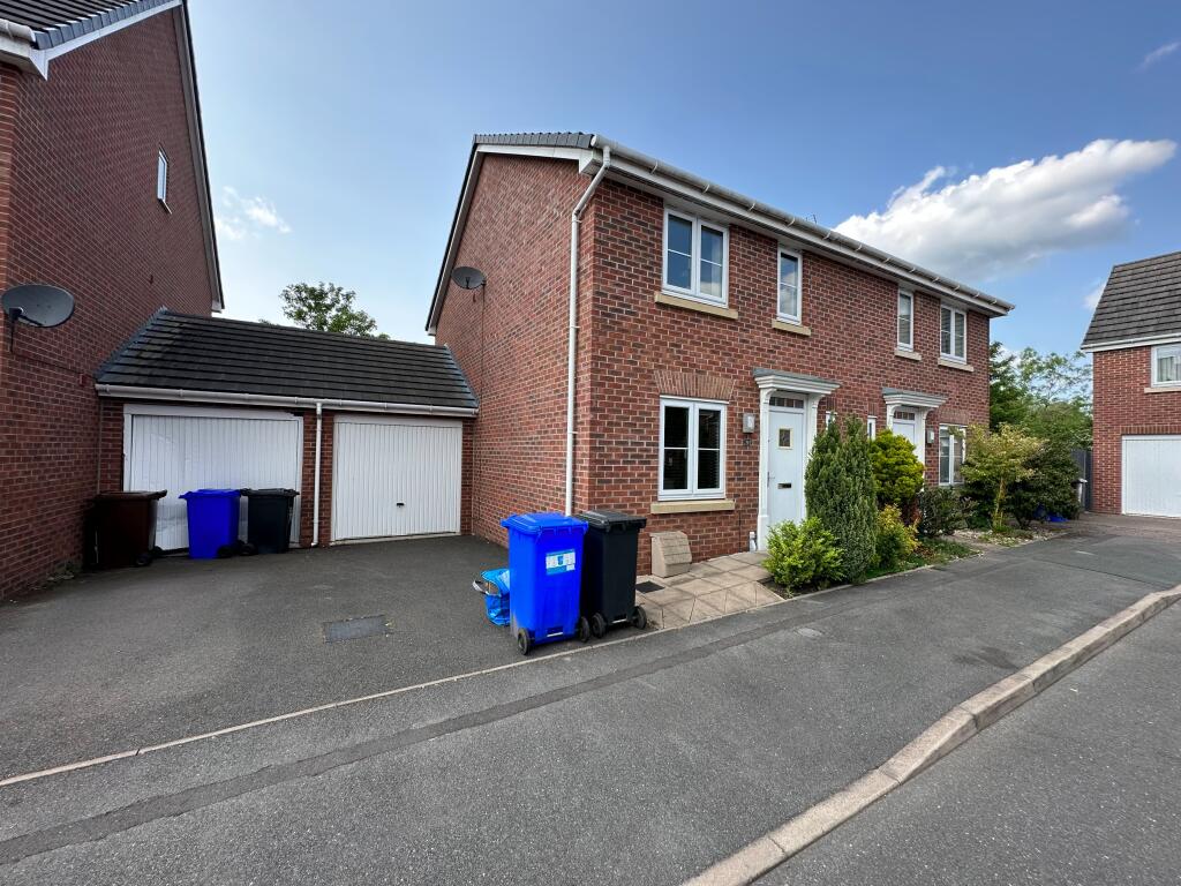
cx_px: 590
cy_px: 443
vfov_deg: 85.7
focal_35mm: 14
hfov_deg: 102.1
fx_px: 478
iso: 40
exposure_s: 1/556
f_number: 2.2
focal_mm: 2.22
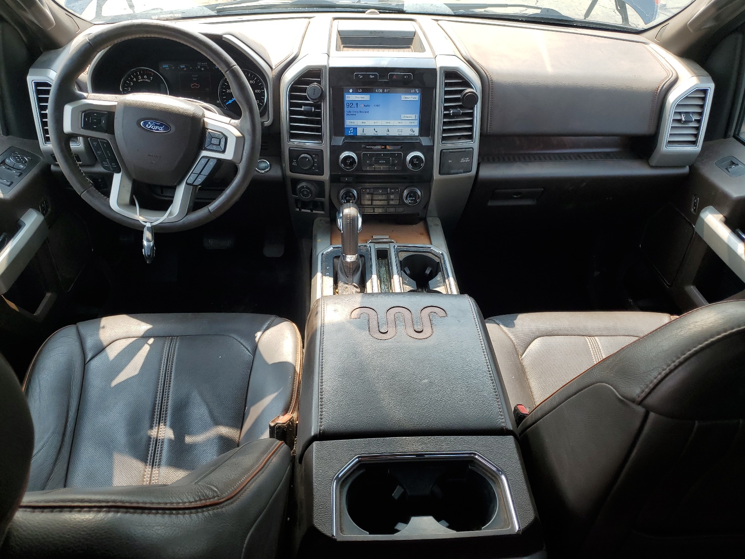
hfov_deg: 67.3
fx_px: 560
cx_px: 372
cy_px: 280
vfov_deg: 53.1
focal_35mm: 26
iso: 50
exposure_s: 1/500
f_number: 1.5
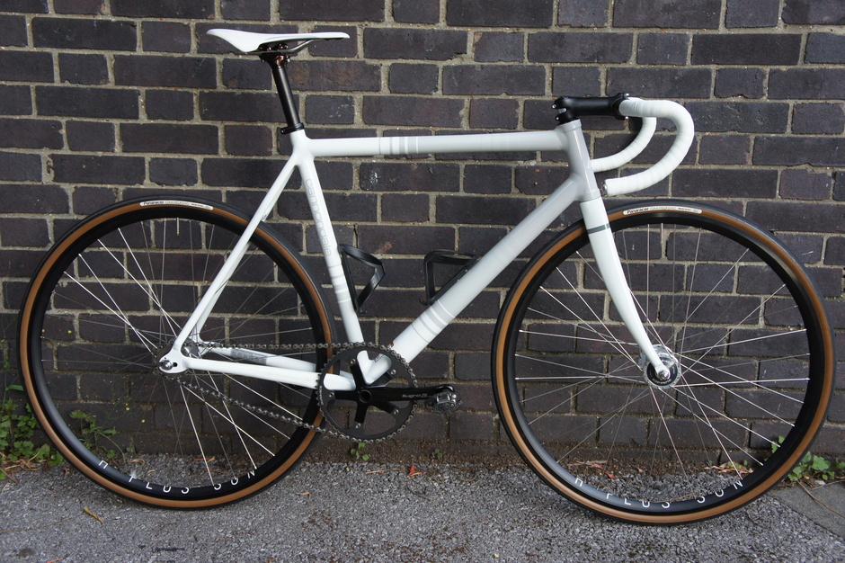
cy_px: 282
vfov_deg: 33.0
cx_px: 422
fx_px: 950
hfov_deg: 47.9
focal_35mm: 40
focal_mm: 27
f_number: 4
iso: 800
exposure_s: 1/50
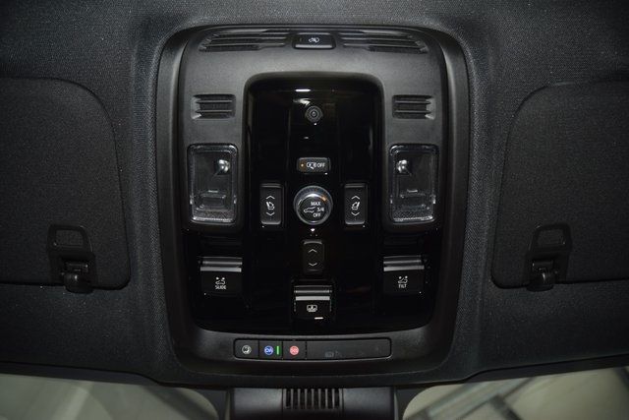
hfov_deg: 67.4
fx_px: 472
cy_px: 210
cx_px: 314
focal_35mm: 27
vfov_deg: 48.0
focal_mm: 18
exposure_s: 1/50
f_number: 3.5
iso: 640
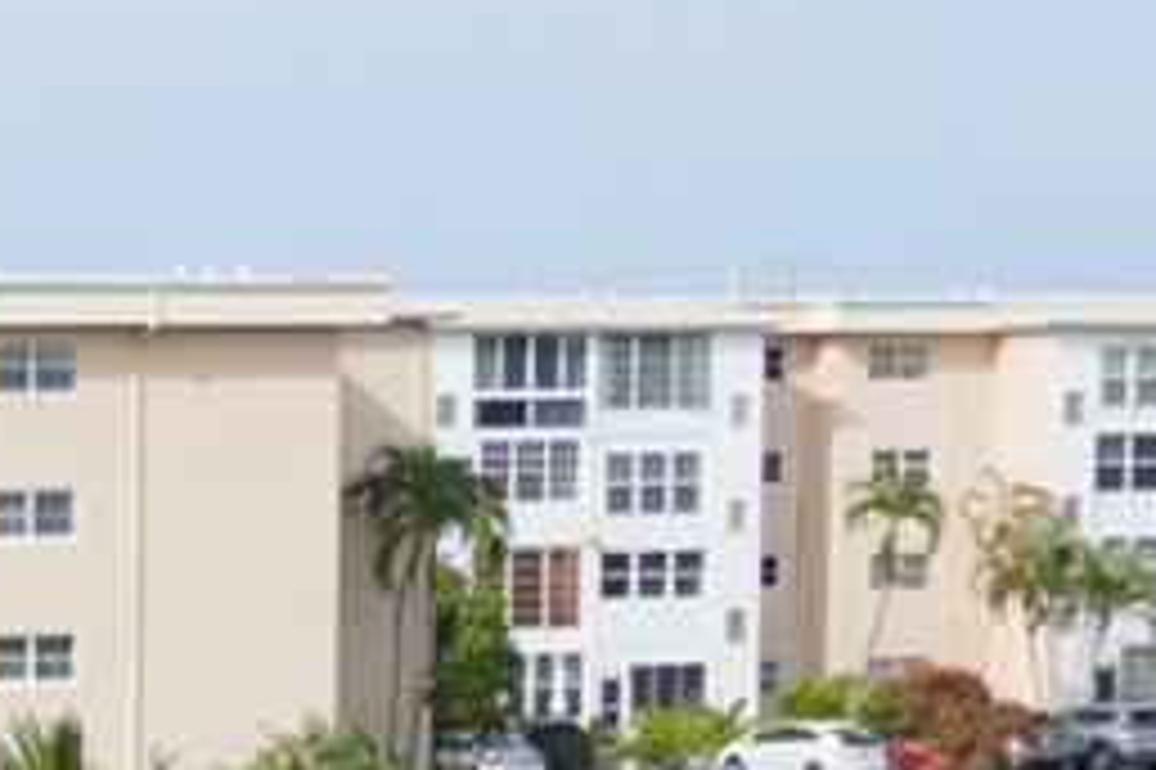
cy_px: 1045
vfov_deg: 6.7
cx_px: -715
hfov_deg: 9.8
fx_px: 6514
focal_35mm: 203
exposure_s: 1/800
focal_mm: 18.6
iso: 125
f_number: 4.5
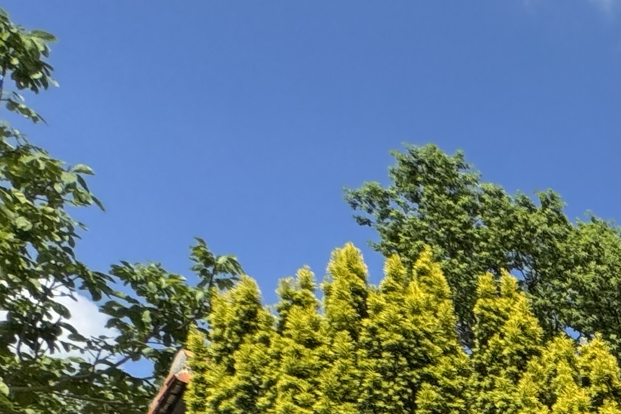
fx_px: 983
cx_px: 1184
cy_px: 786
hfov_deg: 20.5
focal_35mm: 57
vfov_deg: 17.9
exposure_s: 1/1600
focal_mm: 2.22
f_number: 2.2
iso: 50
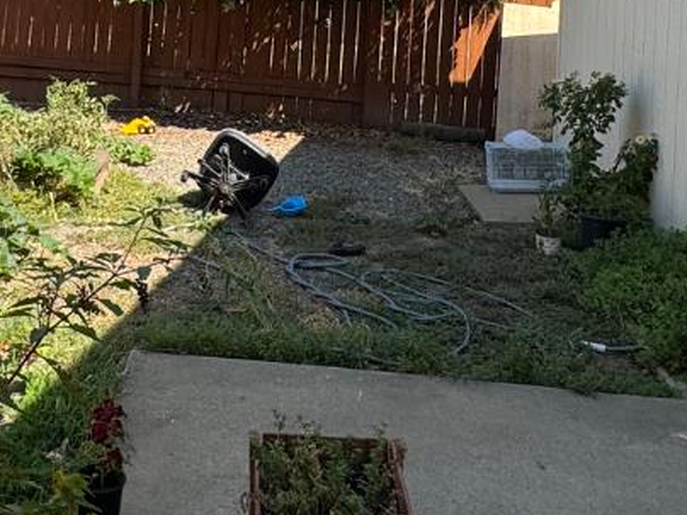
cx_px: 173
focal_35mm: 52
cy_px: -89
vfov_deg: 25.4
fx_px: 1032
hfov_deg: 36.0
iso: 50
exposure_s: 1/1198
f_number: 2.2
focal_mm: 2.22
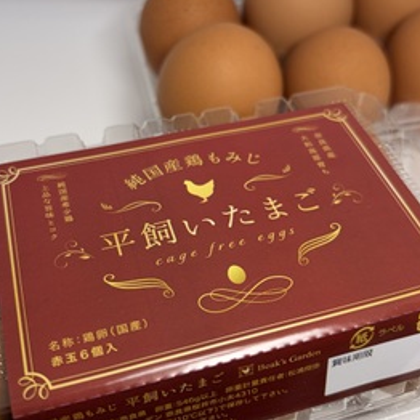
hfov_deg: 40.0
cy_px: 197
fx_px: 577
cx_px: 193
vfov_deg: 40.0
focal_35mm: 42
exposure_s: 1/566
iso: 50
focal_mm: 5.96
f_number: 1.6
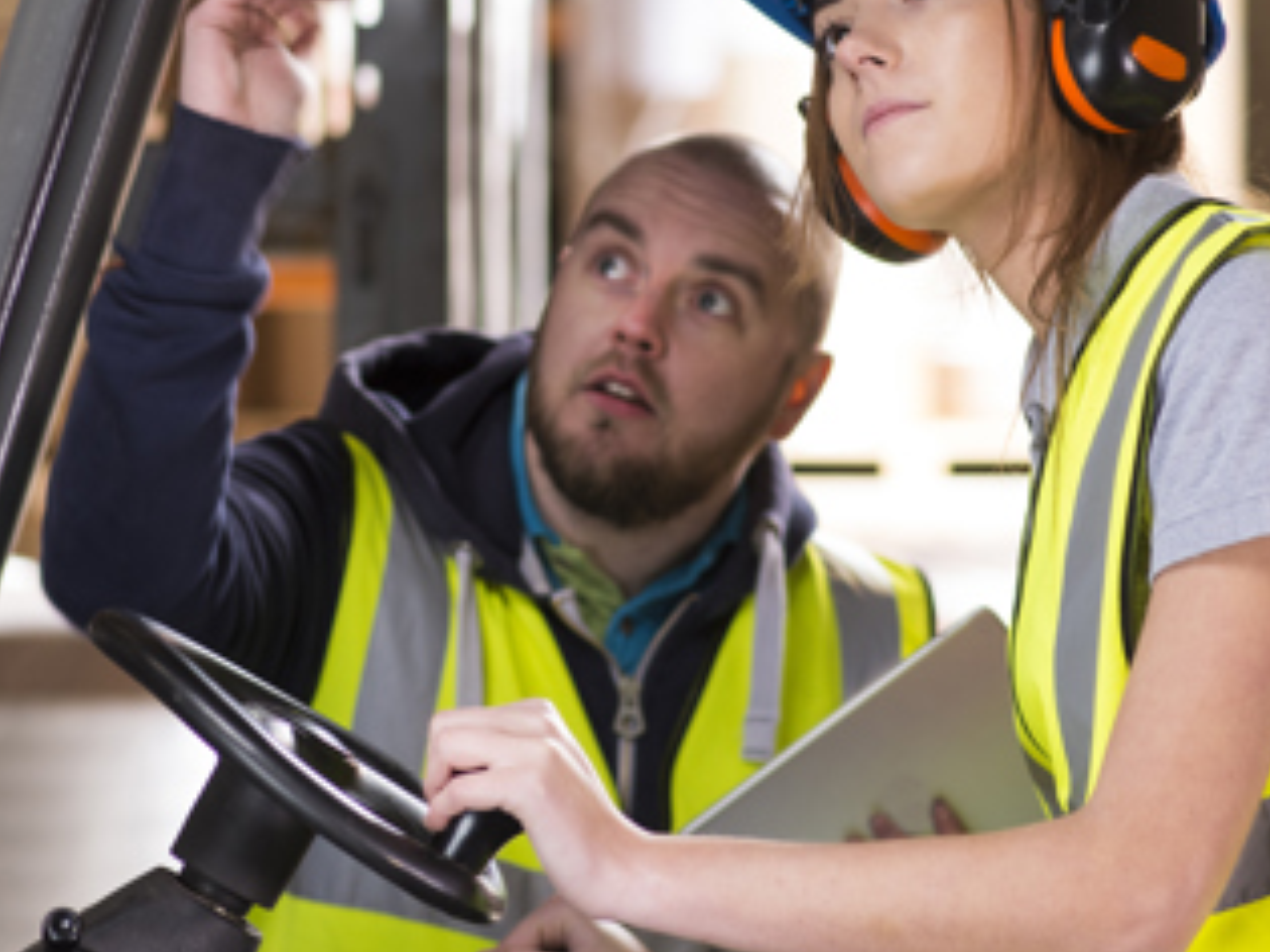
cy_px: 230
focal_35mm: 168
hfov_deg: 11.8
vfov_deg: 8.8
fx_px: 6161
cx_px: 468
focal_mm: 85
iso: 320
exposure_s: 1/60
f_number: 2.8
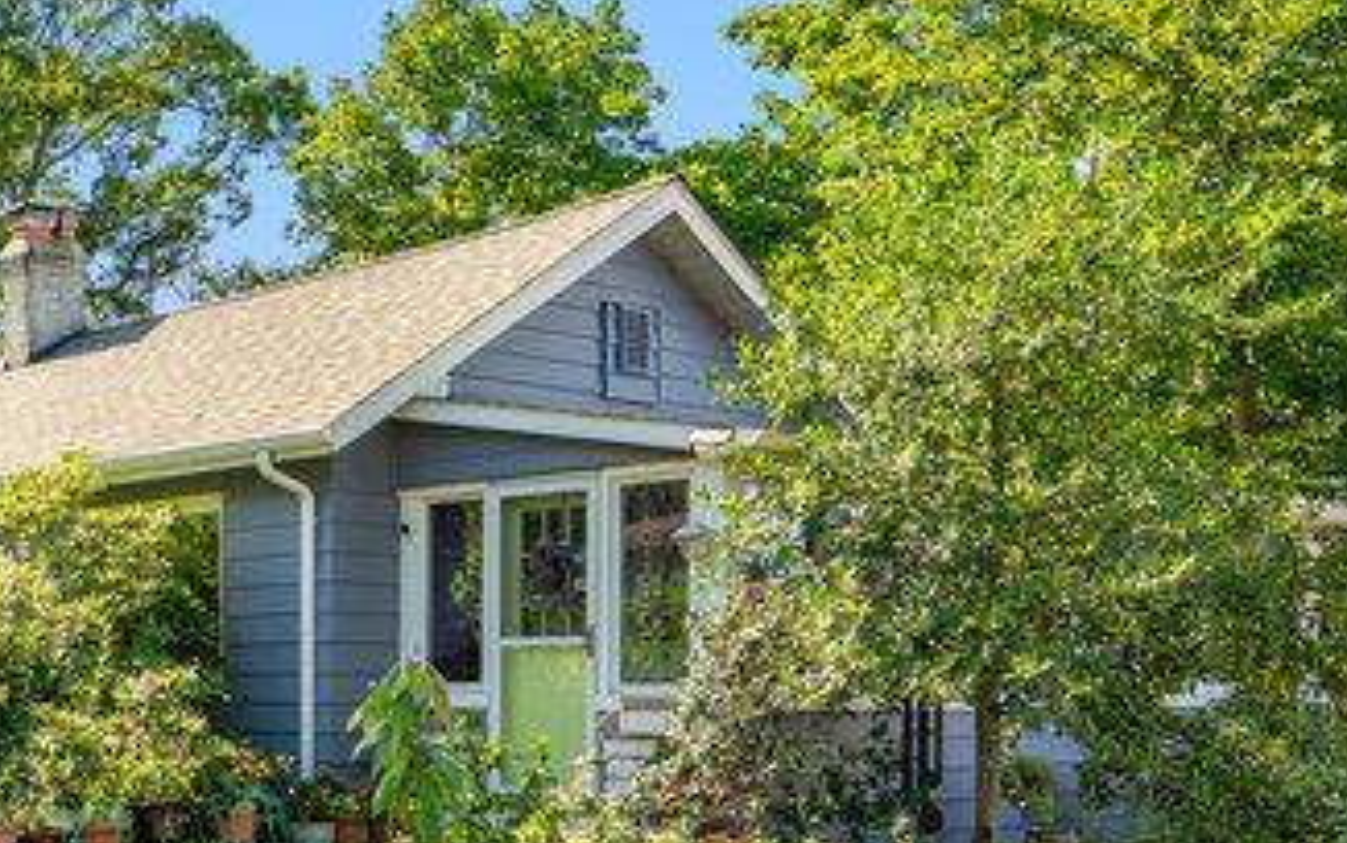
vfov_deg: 25.3
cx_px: -62
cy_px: 709
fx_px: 1836
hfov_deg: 35.6
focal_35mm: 50
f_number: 5.6
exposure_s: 1/200
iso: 125
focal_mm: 16
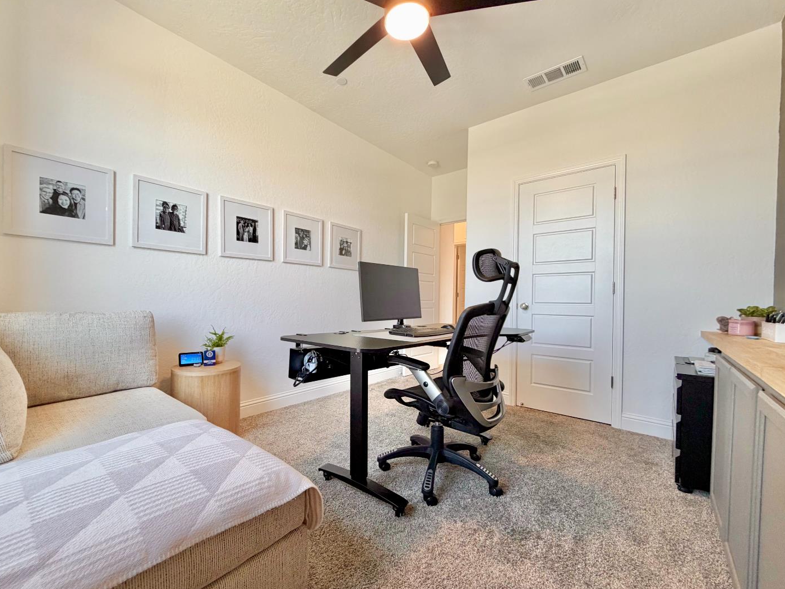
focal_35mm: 15
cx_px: 368
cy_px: 303
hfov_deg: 98.0
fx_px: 340
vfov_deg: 81.7
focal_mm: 2.22
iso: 160
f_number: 2.2
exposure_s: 1/120
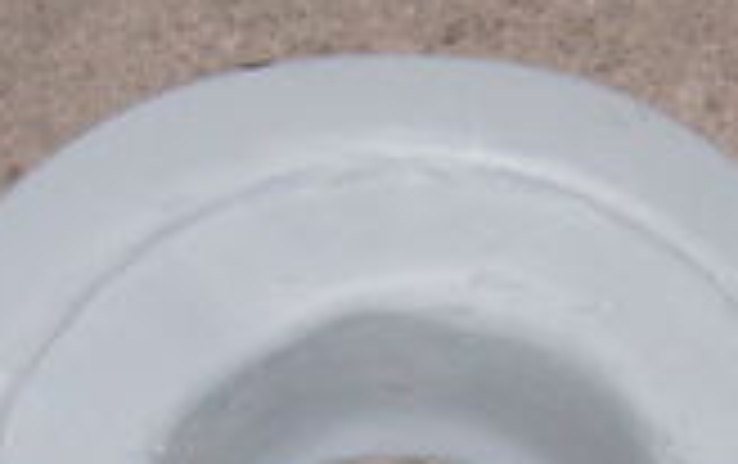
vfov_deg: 8.3
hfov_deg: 13.3
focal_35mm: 157
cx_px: 414
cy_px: 626
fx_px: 3162
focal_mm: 6.3
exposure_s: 1/45
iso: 160
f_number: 3.3
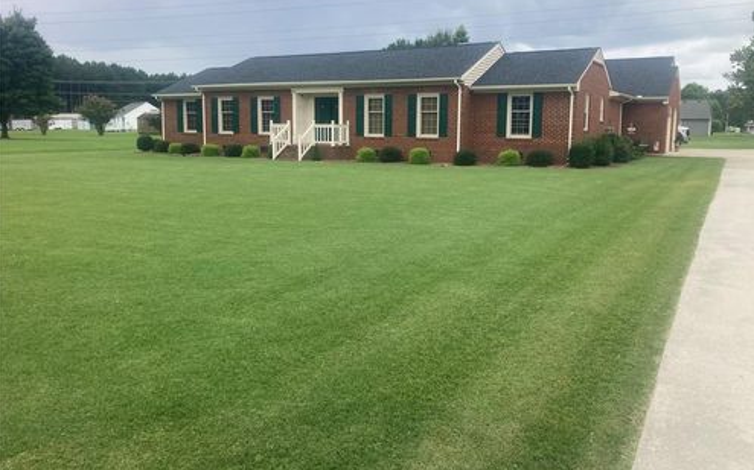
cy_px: 198
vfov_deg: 41.7
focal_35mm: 30
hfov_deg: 62.9
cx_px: 379
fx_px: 616
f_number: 1.8
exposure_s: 1/571
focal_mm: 3.99
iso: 20
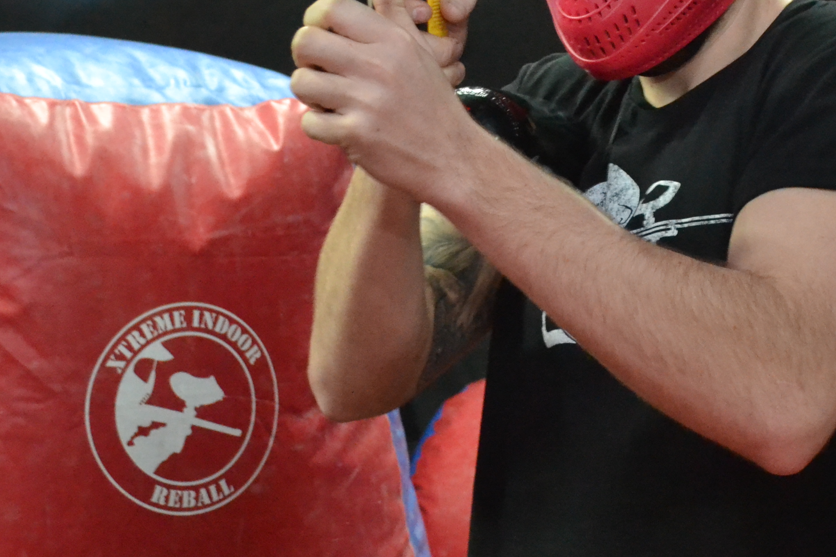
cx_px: 581
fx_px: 2392
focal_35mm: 103
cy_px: 133
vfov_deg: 13.2
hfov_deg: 19.7
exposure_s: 1/60
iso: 3200
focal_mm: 28
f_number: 4.5
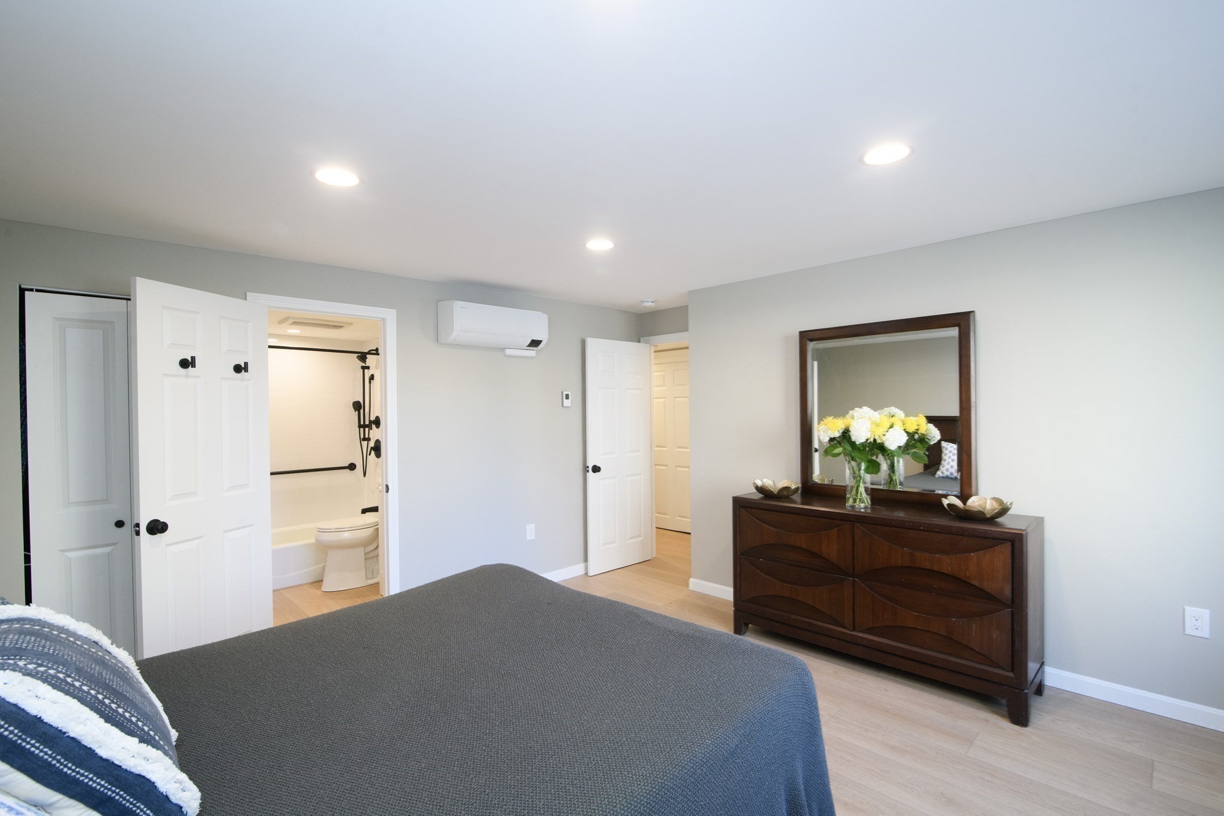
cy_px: 408
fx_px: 544
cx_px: 612
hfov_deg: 96.7
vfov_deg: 73.7
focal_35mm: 16
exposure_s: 1/30
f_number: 10
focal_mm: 16
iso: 1250
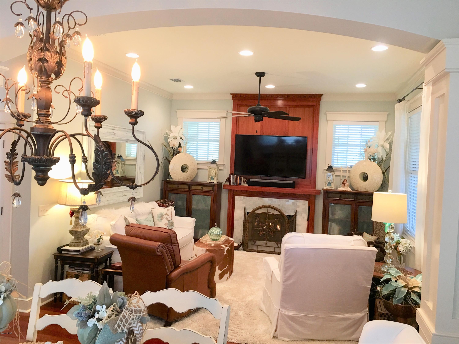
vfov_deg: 48.2
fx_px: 385
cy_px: 172
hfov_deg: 61.7
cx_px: 230
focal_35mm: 29
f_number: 2.2
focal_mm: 4.15
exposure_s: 1/15
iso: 40
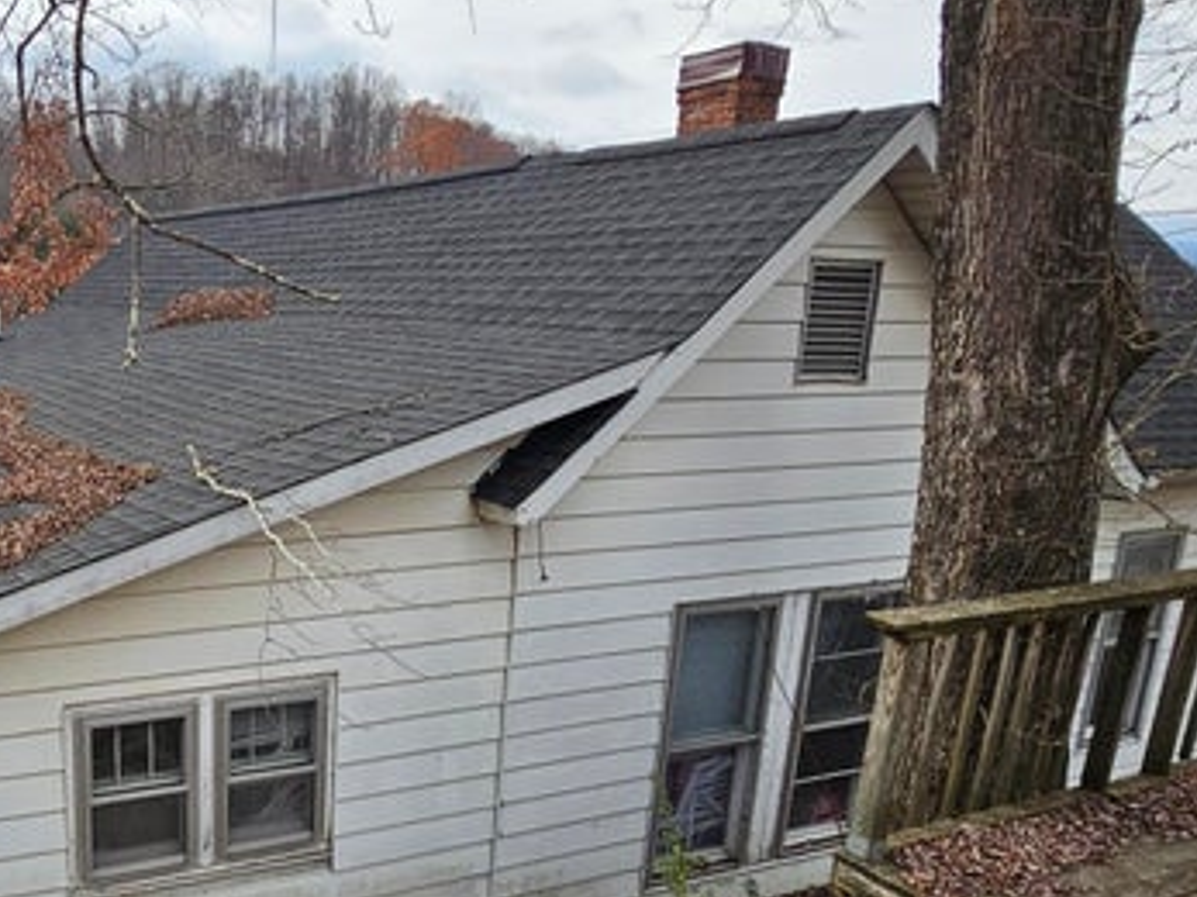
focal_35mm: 32
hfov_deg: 53.6
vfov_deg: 43.1
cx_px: 267
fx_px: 1106
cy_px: 642
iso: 50
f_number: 2.2
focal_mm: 2.2
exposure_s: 1/1000
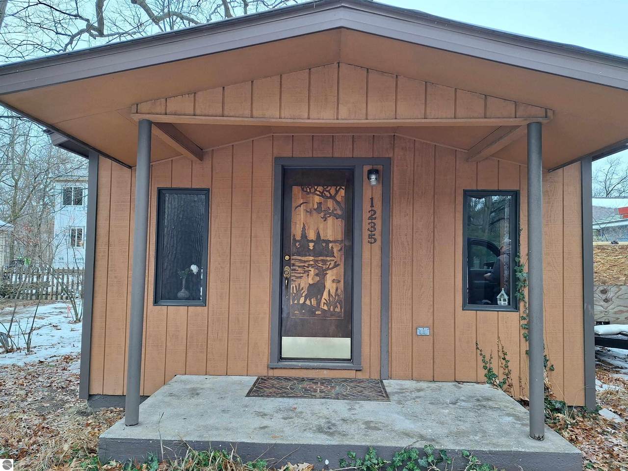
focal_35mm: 23
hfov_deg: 73.9
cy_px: 236
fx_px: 417
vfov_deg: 58.9
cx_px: 314
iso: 64
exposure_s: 1/120
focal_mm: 5.54
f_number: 1.8
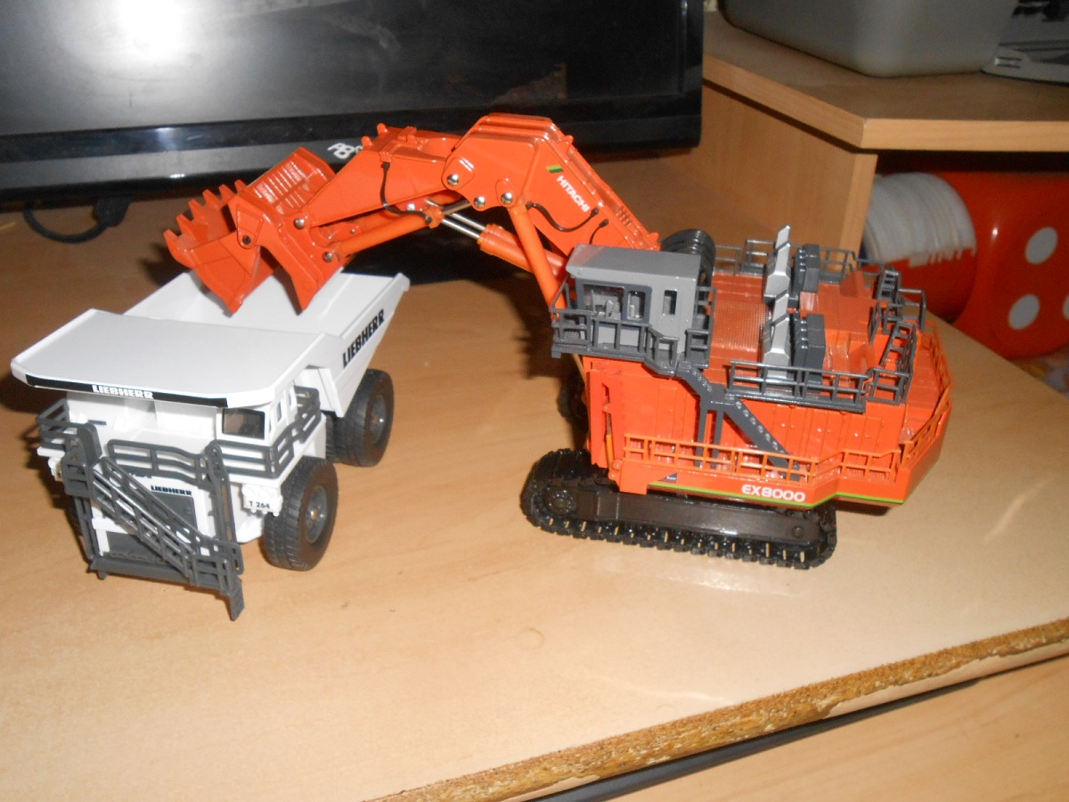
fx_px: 1050
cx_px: 534
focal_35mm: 34
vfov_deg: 41.8
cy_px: 401
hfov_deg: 54.0
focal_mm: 6
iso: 400
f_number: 12.5
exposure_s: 1/30
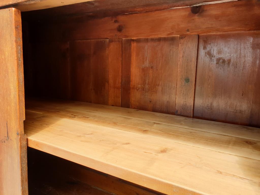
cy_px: 98
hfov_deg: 67.3
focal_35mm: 26
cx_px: 130
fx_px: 195
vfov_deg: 53.1
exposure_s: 1/260
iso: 50
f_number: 2.4
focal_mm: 4.3
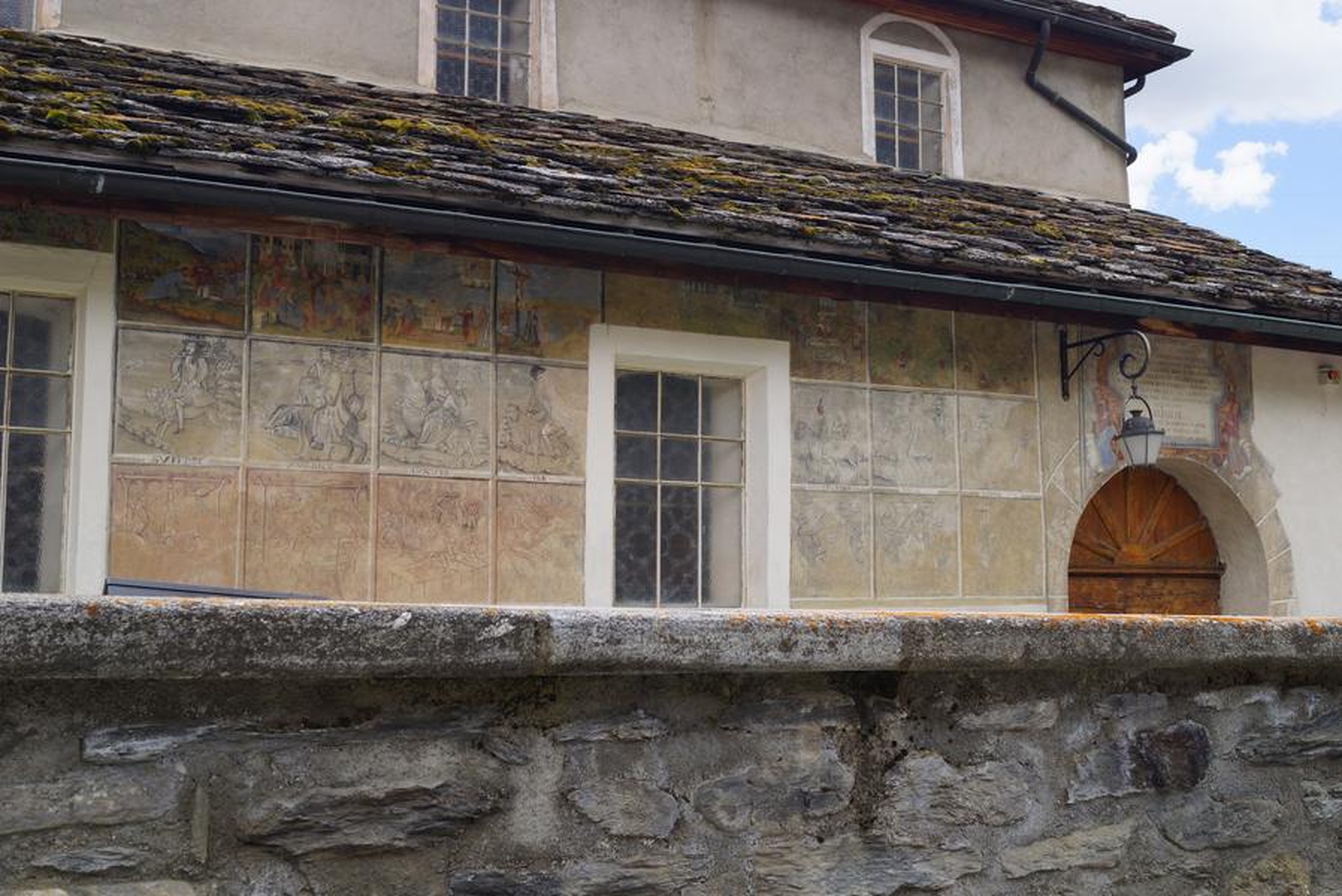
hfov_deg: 49.5
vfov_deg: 34.3
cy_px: 448
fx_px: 1455
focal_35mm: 39
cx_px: 671
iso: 100
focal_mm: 26
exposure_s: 1/100
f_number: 11
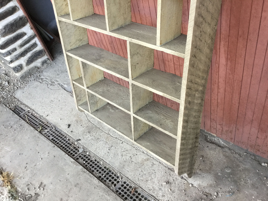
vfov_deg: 45.4
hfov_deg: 58.4
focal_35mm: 31
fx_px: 240
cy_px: 100
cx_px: 134
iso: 32
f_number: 2.4
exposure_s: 1/33
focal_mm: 3.3
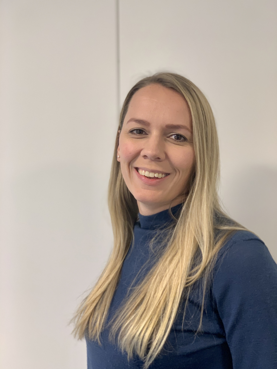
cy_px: 184
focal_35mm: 52
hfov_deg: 28.0
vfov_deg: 36.8
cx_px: 138
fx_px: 555
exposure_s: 1/50
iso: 125
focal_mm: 6
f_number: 2.4
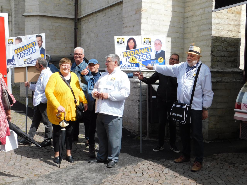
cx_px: 124
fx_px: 321
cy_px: 92
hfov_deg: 42.1
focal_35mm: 45
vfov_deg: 32.2
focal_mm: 8
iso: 125
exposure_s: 1/1000
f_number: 3.7
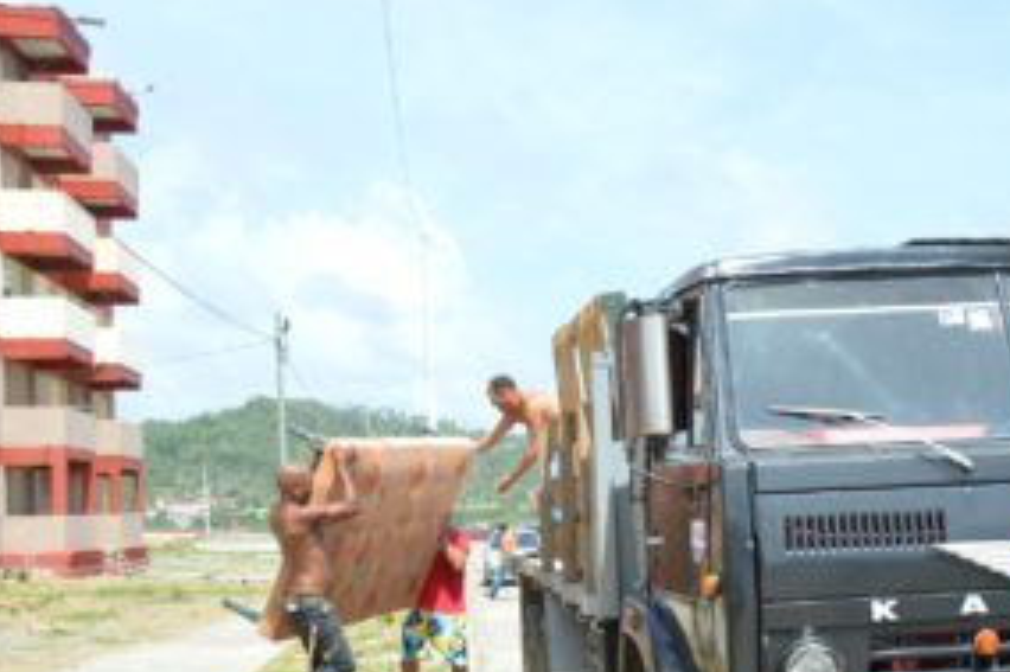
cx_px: 708
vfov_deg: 24.0
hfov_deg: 35.2
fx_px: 1570
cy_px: 466
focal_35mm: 56
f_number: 8
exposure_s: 1/250
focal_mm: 26
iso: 100
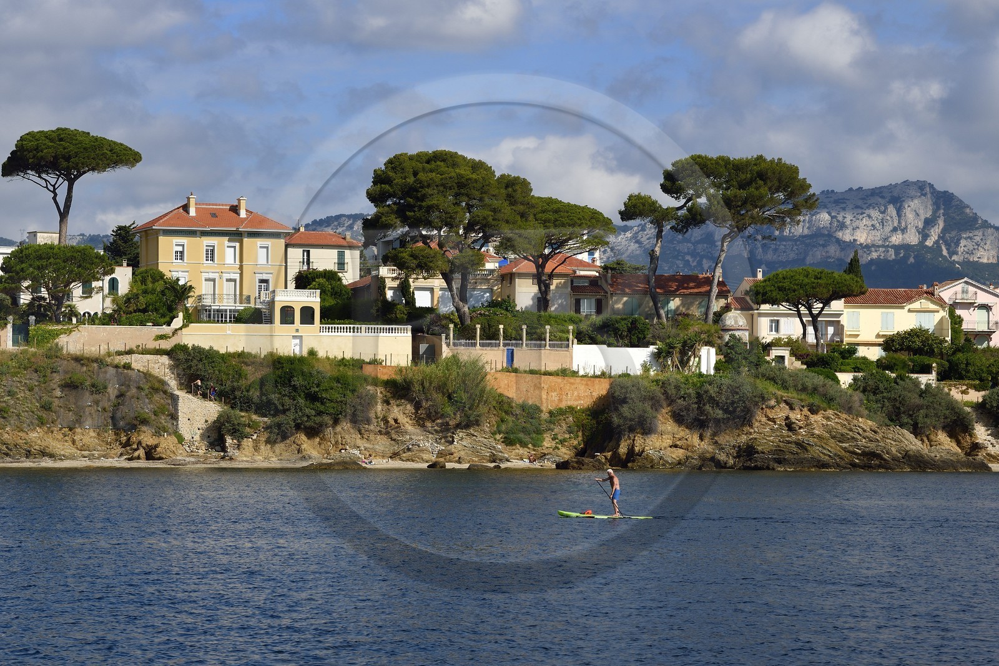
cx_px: 500
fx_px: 3052
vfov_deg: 12.4
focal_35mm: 110
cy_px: 333
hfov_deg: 18.6
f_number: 11
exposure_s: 1/500
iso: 200
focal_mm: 110
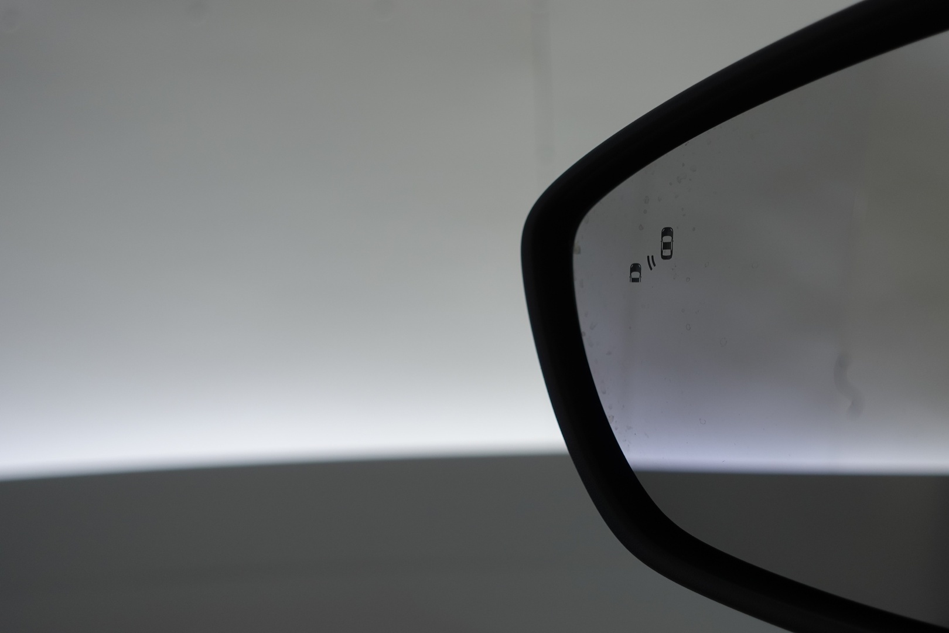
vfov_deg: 29.9
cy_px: 316
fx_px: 1186
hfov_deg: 43.6
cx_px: 474
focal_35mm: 45
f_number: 2.8
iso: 125
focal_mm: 17.16
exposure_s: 1/60
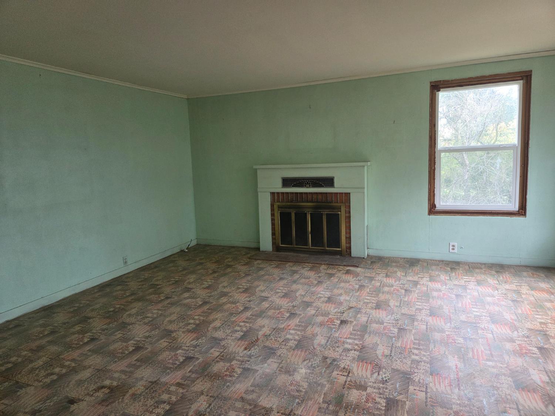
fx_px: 369
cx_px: 278
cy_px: 208
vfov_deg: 58.9
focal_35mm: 23
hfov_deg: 73.9
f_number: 1.8
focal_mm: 5.4
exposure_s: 1/120
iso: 320
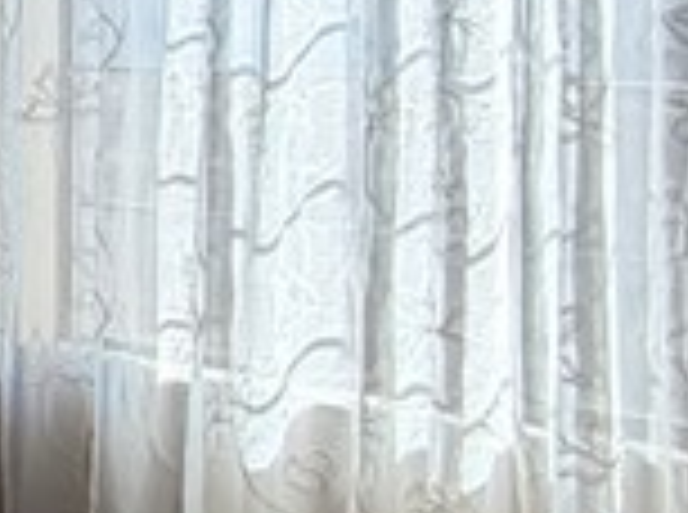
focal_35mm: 94
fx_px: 1864
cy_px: 4
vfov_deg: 15.4
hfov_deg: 12.6
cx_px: -1201
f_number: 2.2
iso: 80
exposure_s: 1/121
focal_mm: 2.22
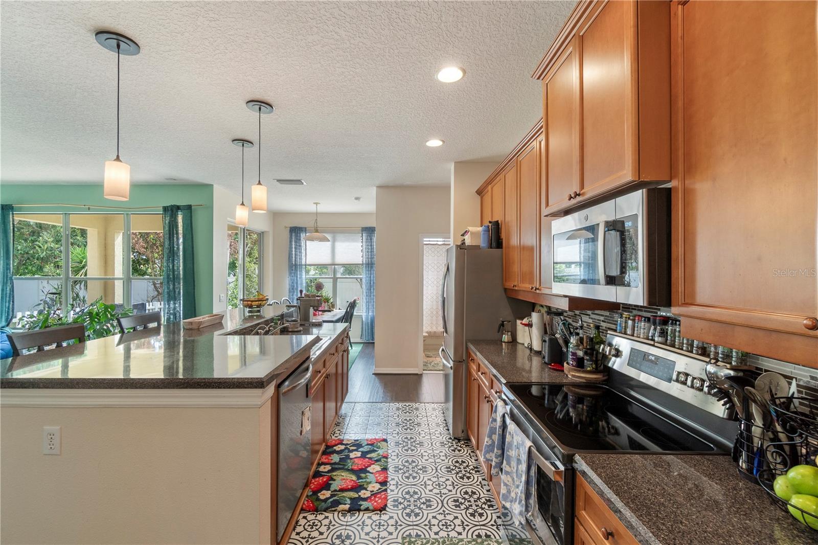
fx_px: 341
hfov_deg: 100.4
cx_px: 409
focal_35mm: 15
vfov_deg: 77.3
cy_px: 272
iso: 320
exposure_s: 1/10
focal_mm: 10
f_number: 7.1
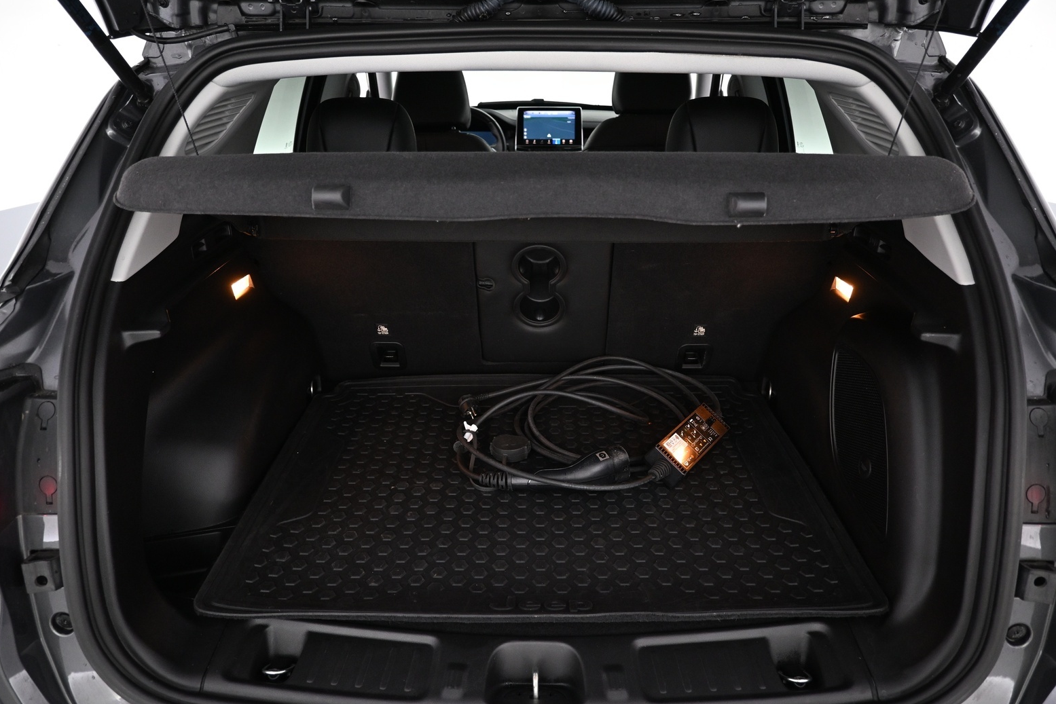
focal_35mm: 25
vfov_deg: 51.3
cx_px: 532
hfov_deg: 71.5
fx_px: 733
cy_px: 365
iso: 1100
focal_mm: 16
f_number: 3.5
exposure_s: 1/25
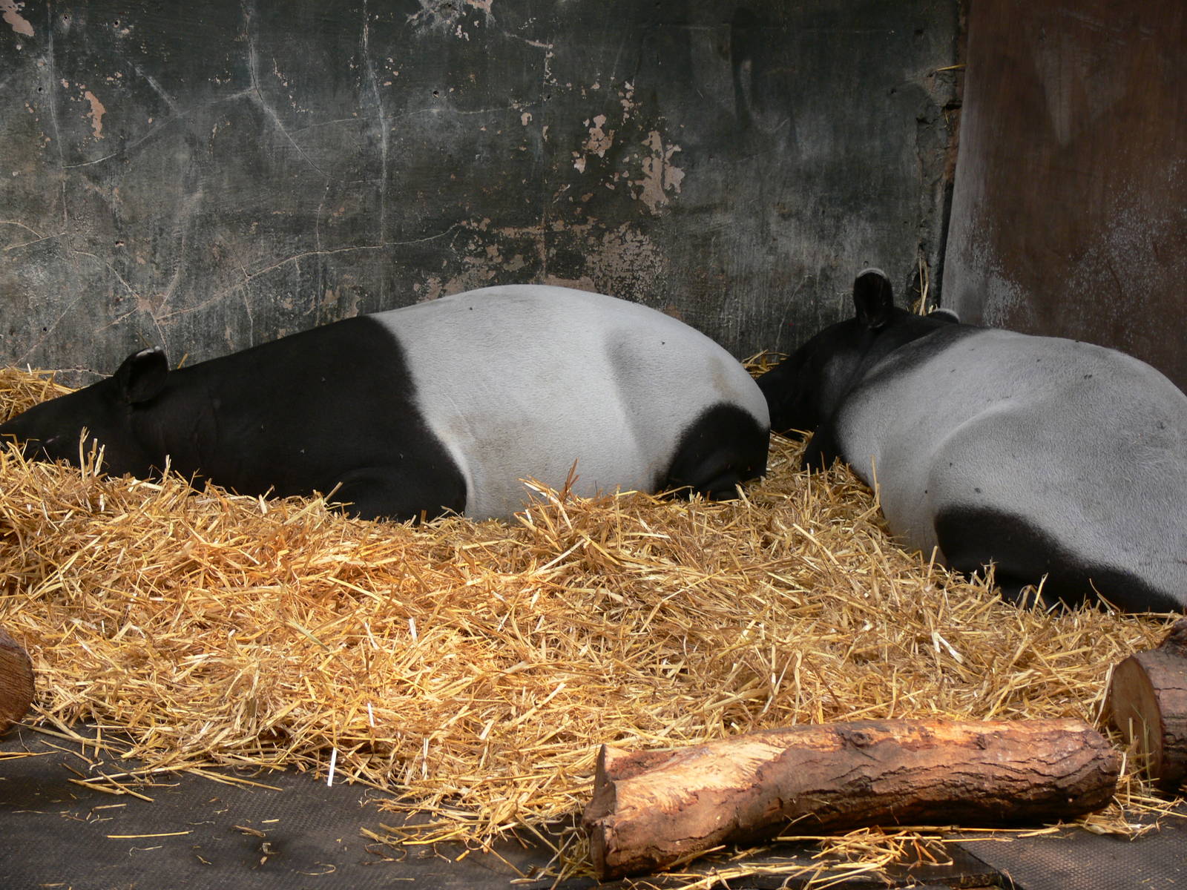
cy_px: 445
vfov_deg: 18.0
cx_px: 594
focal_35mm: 82
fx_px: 2812
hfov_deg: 23.8
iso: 80
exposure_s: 1/60
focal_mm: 17.3
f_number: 3.6
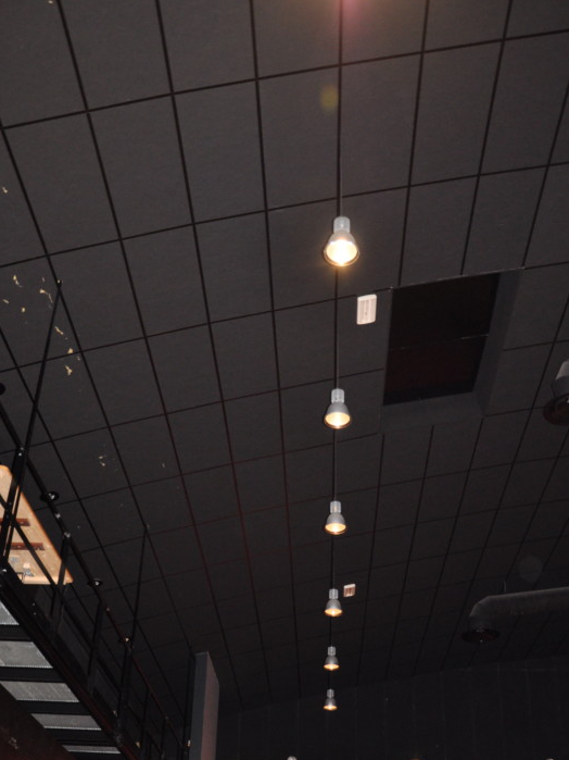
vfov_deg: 47.7
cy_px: 537
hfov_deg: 37.7
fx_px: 833
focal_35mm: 38
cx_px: 276
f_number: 3.8
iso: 640
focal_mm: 18
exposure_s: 1/60
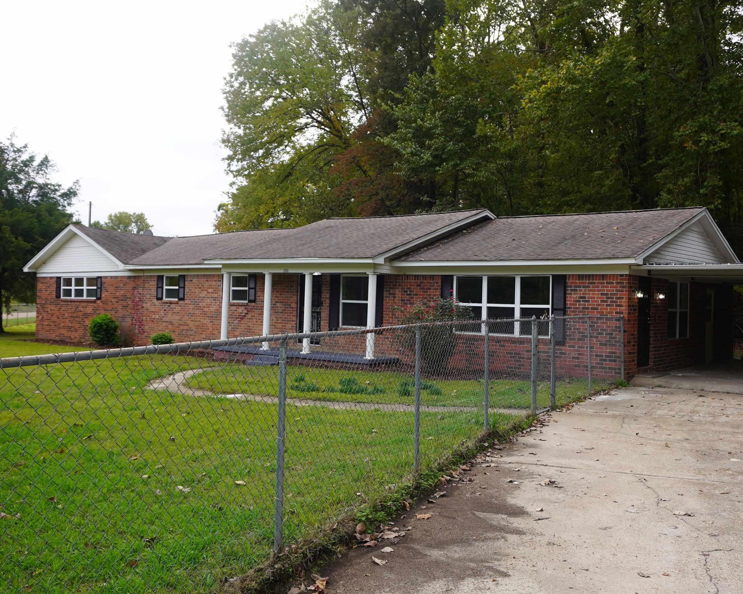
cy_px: 297
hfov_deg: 52.8
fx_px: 748
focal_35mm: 34
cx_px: 407
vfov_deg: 43.4
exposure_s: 1/200
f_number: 5
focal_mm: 20
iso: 100
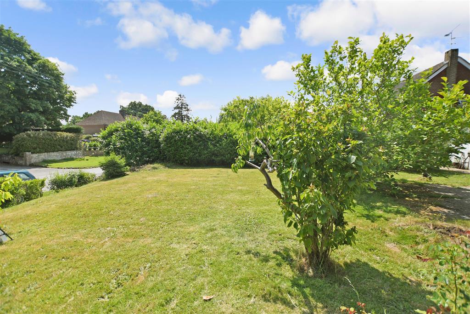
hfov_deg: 100.4
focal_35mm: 15
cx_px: 235
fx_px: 196
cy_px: 157
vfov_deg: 77.3
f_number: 4
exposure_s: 1/1600
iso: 160
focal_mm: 10
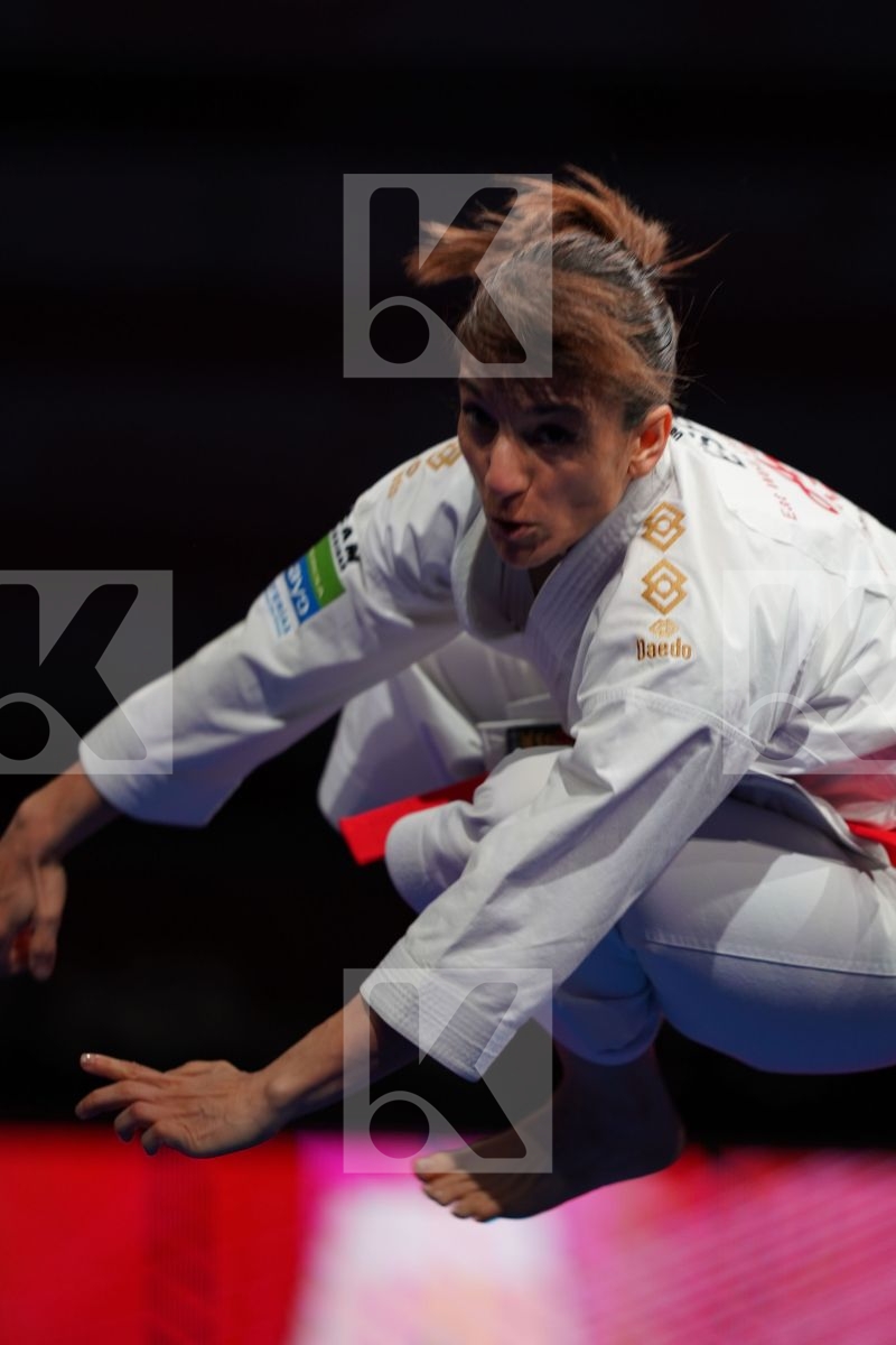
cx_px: 448
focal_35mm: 400
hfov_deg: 3.4
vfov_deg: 5.2
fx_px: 14932
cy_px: 672
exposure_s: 1/500
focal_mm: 400
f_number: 2.8
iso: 800
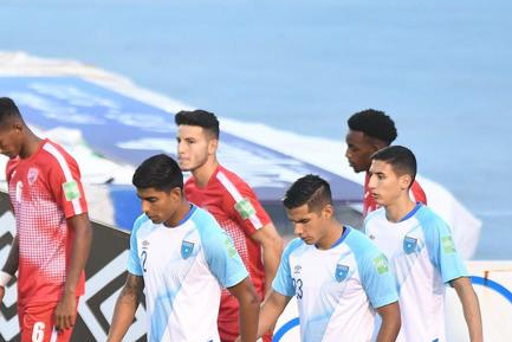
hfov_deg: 2.1
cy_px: 345
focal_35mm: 976
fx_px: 13885
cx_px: -31
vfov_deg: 1.4
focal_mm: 300
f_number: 3.5
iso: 1600
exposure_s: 1/640
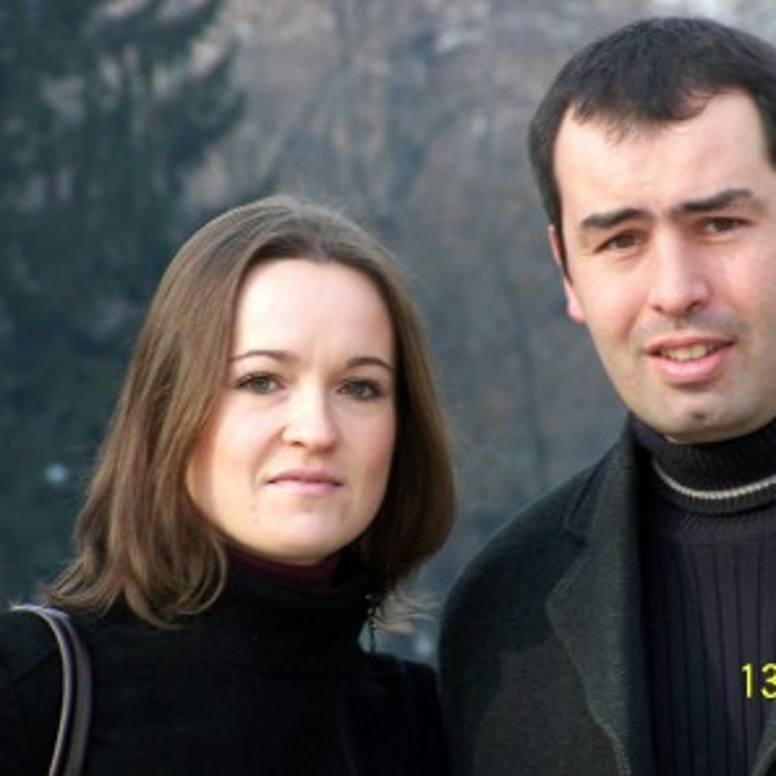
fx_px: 7178
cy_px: 387
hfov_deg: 6.2
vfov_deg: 6.2
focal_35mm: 283
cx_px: 491
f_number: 3.2
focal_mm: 39.5
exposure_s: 1/180
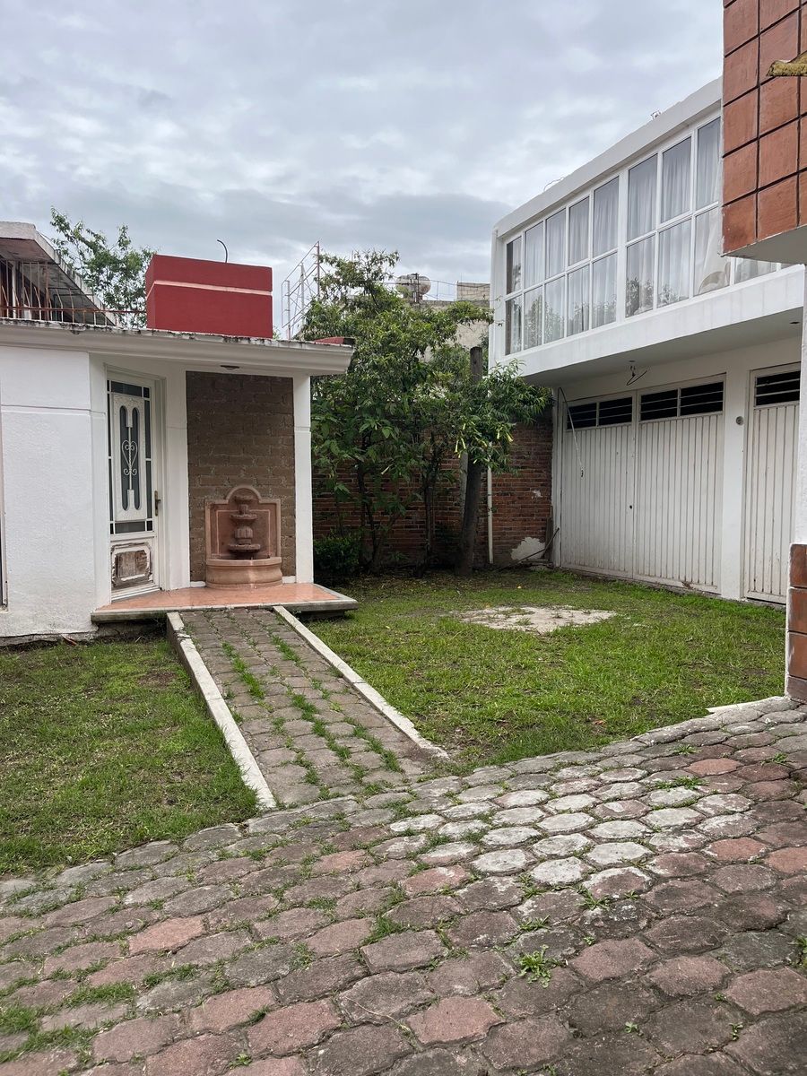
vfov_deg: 67.3
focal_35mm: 26
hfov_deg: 53.1
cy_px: 538
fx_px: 808
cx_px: 404
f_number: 1.6
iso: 50
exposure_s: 1/2513
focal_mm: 5.1
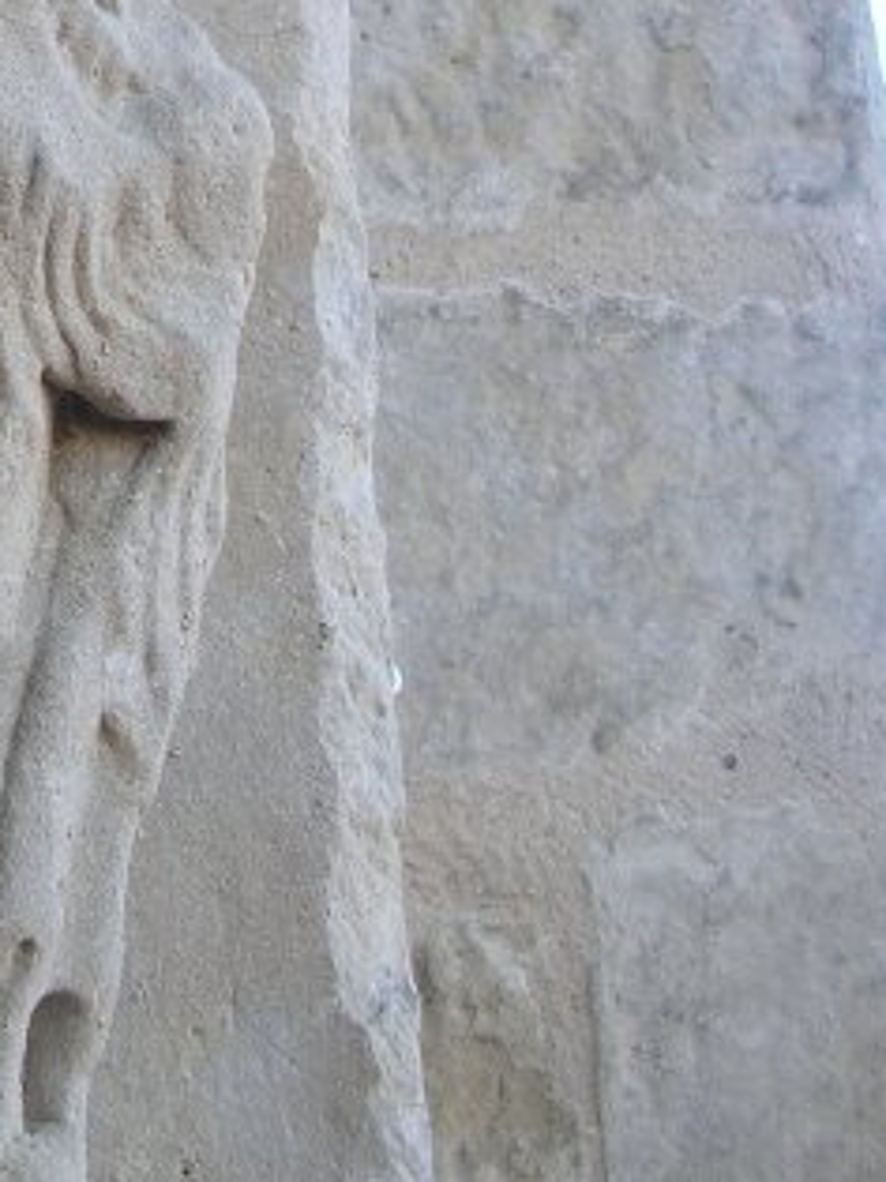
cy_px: -68
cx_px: -197
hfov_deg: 15.9
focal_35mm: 89
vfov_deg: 21.1
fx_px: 3039
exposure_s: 1/104
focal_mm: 5.8
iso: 50
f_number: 2.8
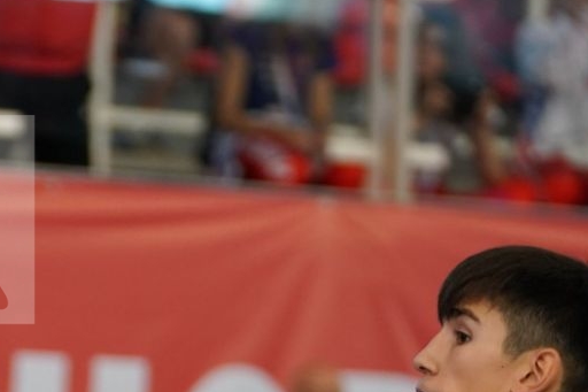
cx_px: -72
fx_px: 6661
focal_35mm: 408
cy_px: 627
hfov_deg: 5.0
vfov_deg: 3.4
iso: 1250
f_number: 2.8
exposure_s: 1/1000
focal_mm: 116
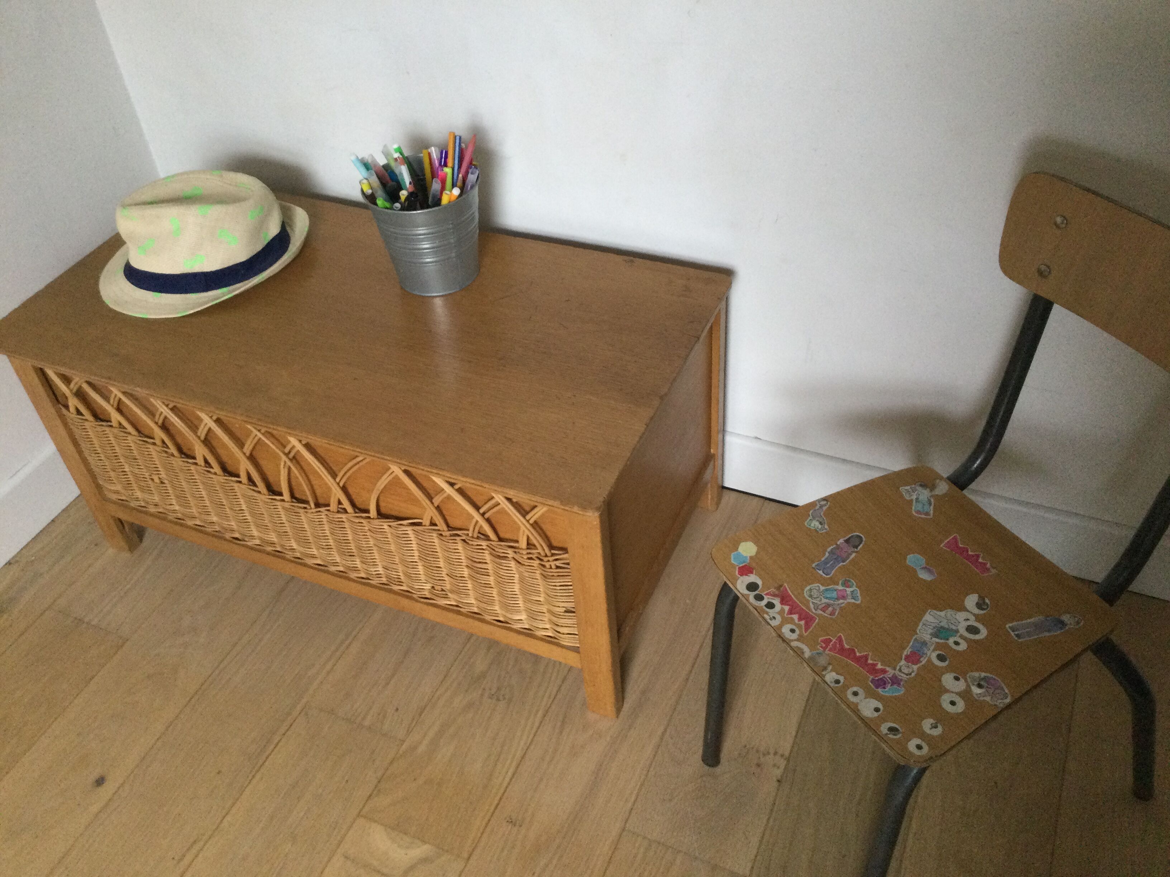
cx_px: 585
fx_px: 1048
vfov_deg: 45.4
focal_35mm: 31
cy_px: 438
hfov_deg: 58.4
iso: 160
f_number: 2.4
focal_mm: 3.3
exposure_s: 1/33
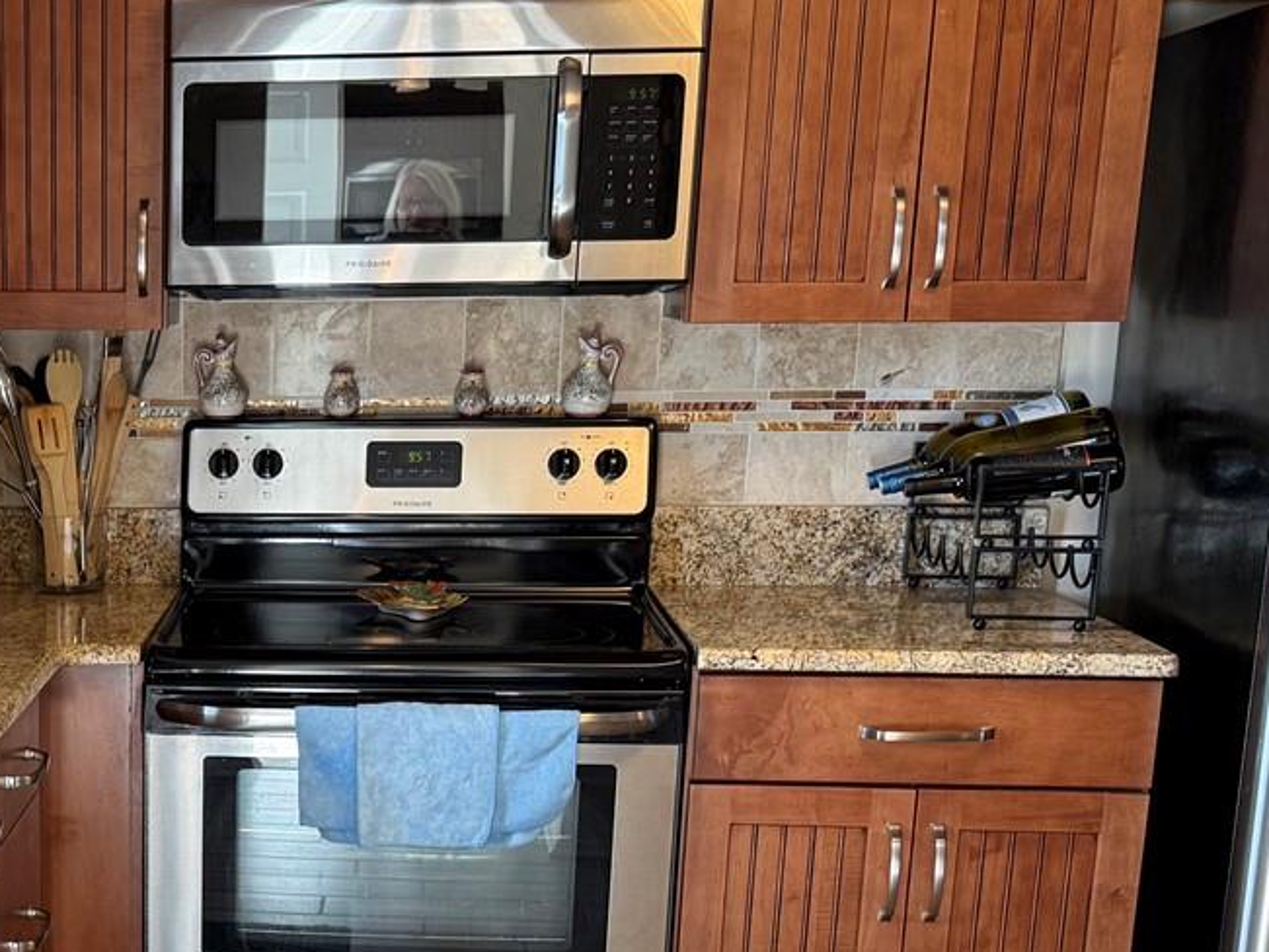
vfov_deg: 24.1
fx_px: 2163
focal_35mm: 59
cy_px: 853
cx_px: 66
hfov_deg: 30.8
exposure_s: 1/60
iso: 160
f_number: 1.78
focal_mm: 6.76
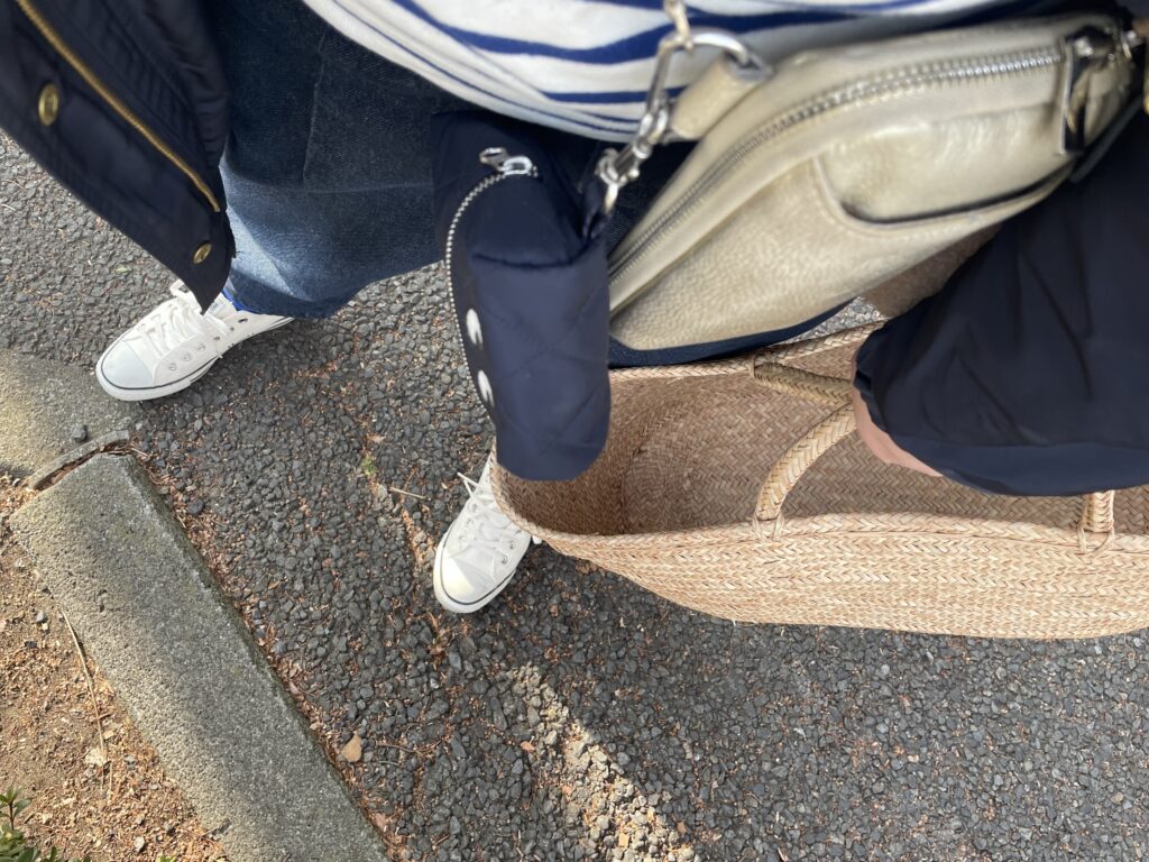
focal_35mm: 26
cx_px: 574
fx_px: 863
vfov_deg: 53.1
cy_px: 431
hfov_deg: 67.3
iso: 32
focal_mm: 4.2
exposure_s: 1/179
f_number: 1.6
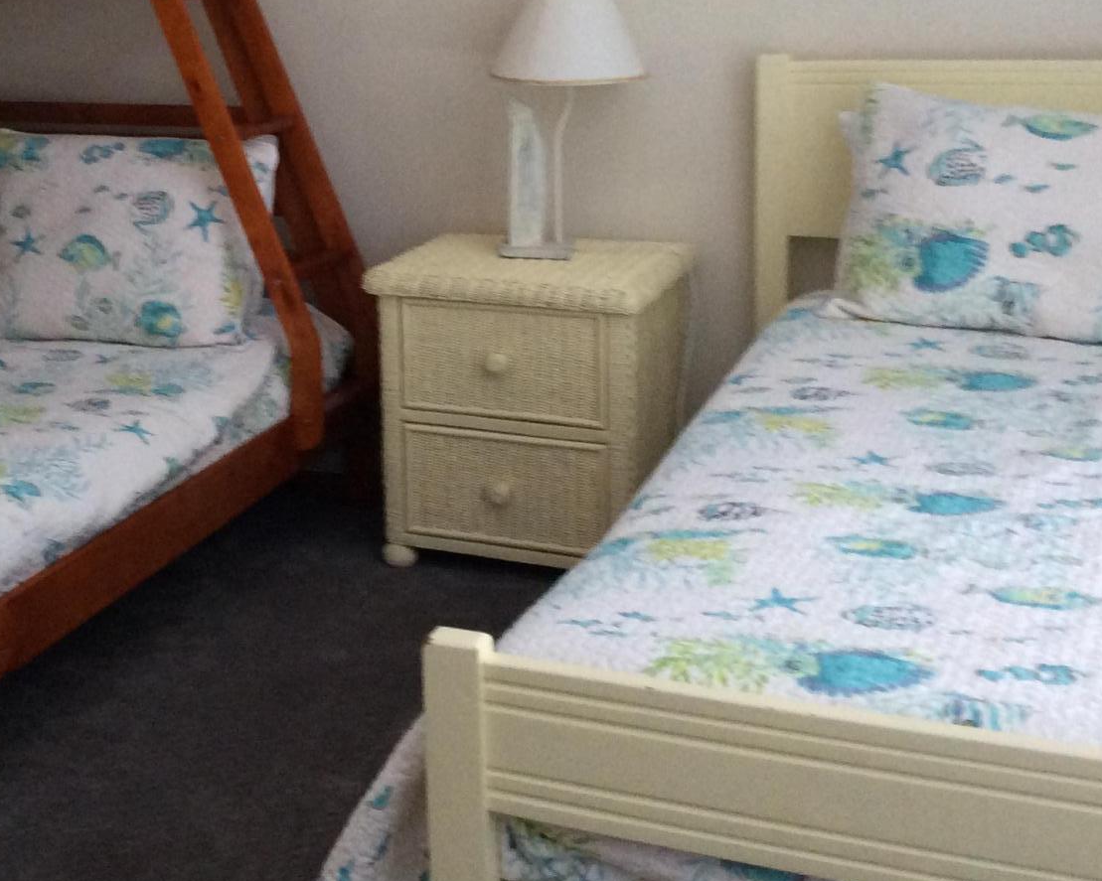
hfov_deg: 31.6
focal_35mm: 58
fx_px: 1892
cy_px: 237
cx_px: 207
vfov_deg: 26.0
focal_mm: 3.3
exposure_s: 1/24
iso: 160
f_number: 2.4
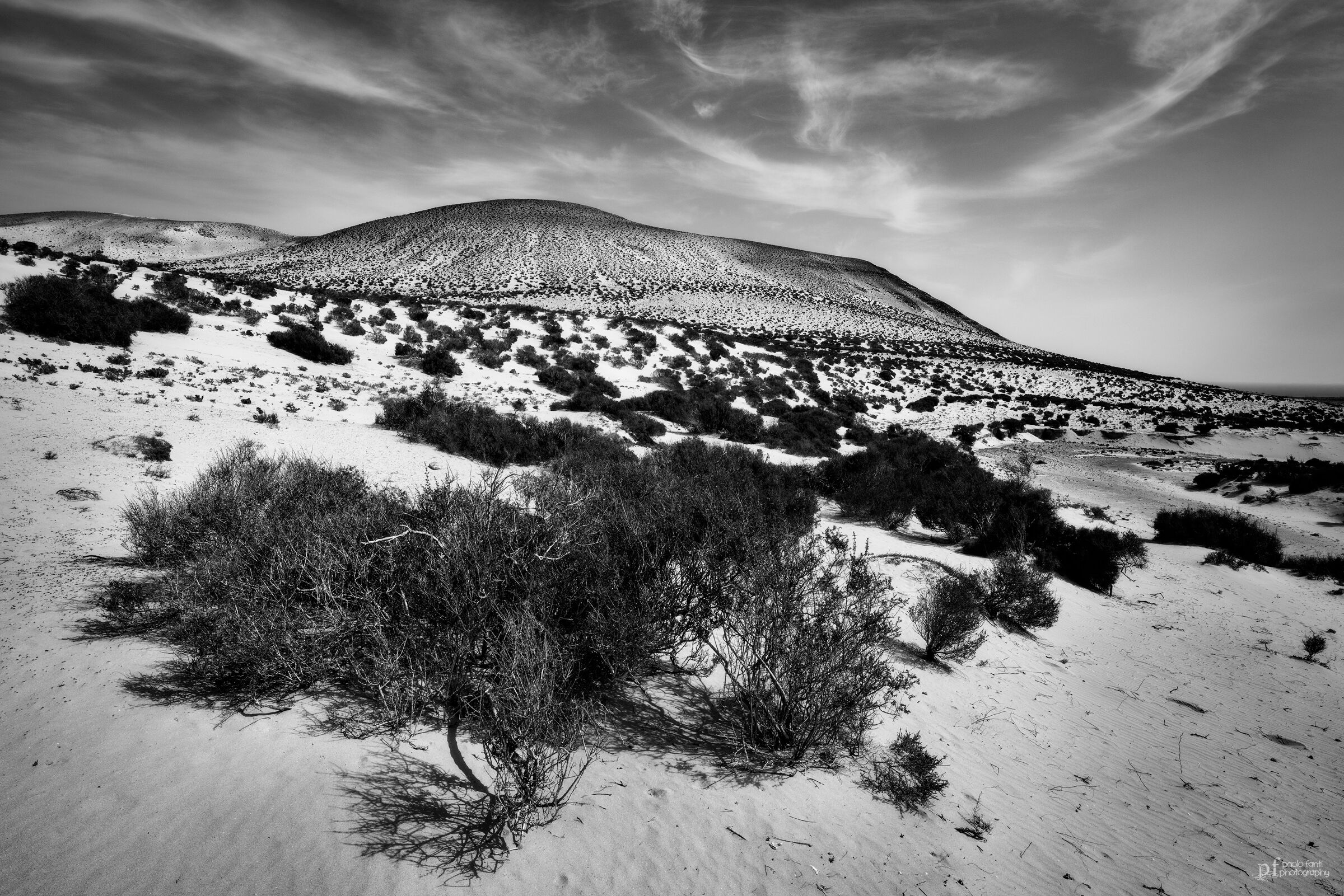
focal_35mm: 16
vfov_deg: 73.8
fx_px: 597
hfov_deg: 96.7
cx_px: 672
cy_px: 448
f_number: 11
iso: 100
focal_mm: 16
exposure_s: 1/320
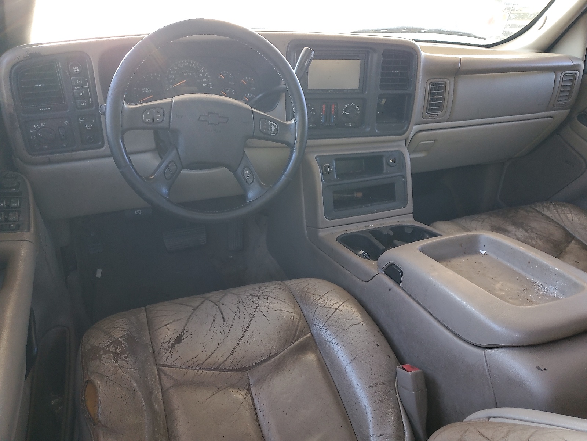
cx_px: 294
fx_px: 441
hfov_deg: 67.3
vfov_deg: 53.1
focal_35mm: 26
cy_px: 220
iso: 109
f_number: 1.5
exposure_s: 1/60.2
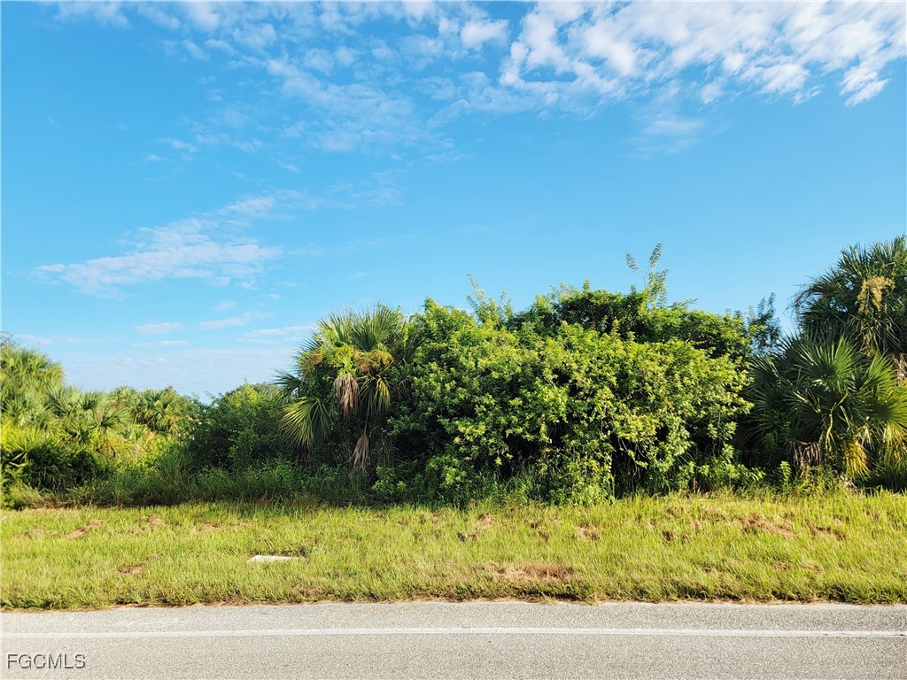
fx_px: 629
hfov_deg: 71.6
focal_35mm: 24
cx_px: 454
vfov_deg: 56.8
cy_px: 340
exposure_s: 1/714
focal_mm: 6.7
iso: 16
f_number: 1.8
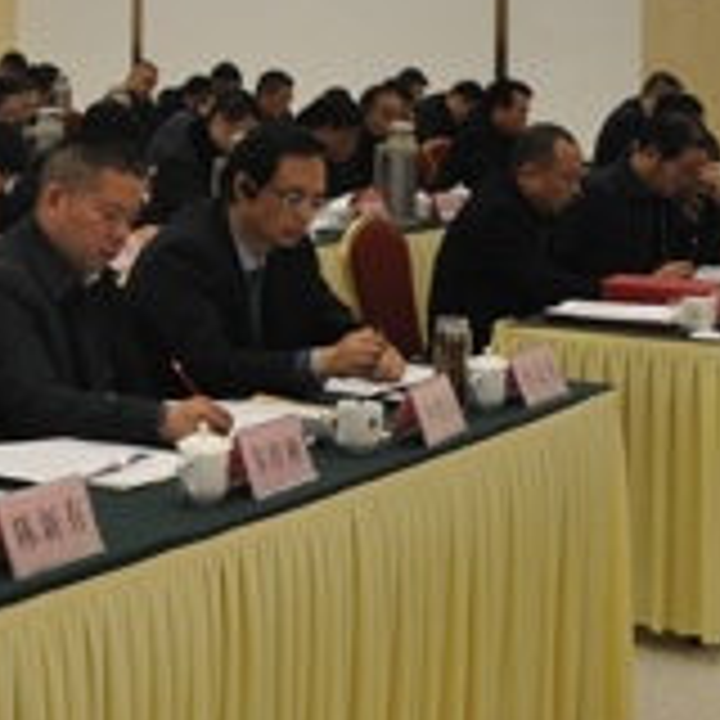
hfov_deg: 18.2
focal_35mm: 86
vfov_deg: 19.6
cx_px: -328
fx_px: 2024
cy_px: 14
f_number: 4
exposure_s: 1/60
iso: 500
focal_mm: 18
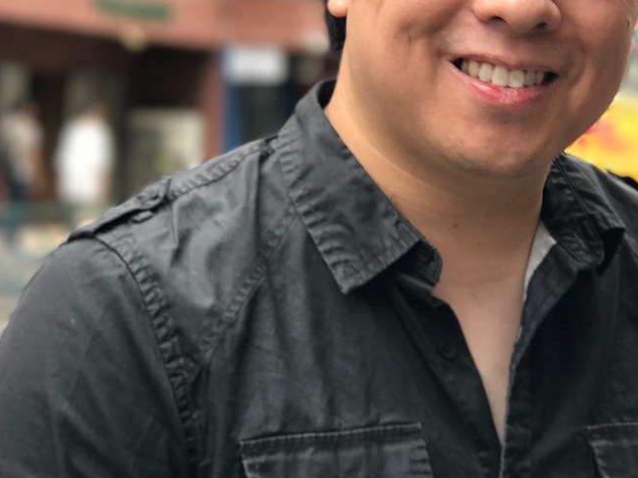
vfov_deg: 11.9
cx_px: 445
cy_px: 168
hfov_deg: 15.8
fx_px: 2285
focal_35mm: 124
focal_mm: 6.6
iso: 32
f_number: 2.8
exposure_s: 1/60
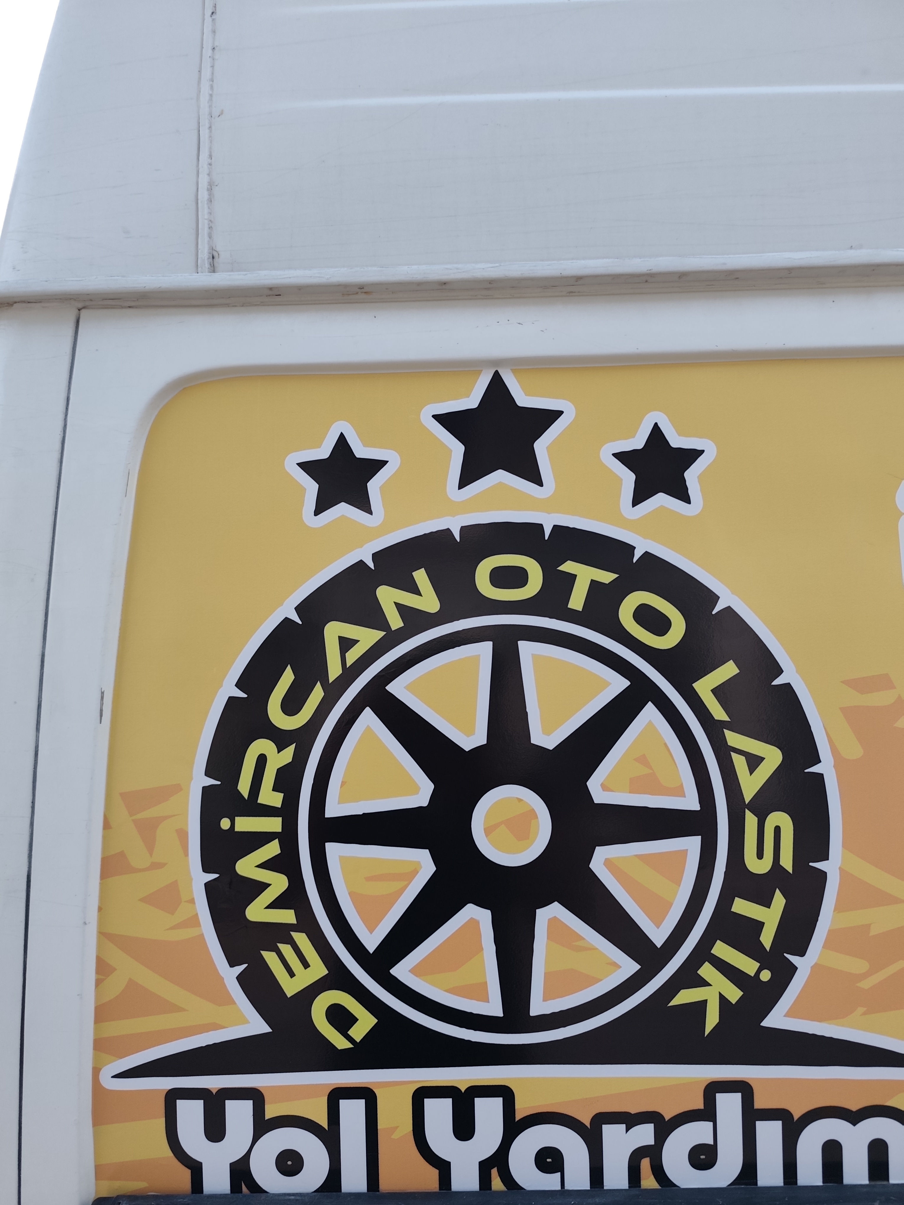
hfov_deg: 58.9
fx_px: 801
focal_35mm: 23
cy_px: 602
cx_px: 452
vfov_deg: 73.9
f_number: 1.65
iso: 500
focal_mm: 6.19
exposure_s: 1/50
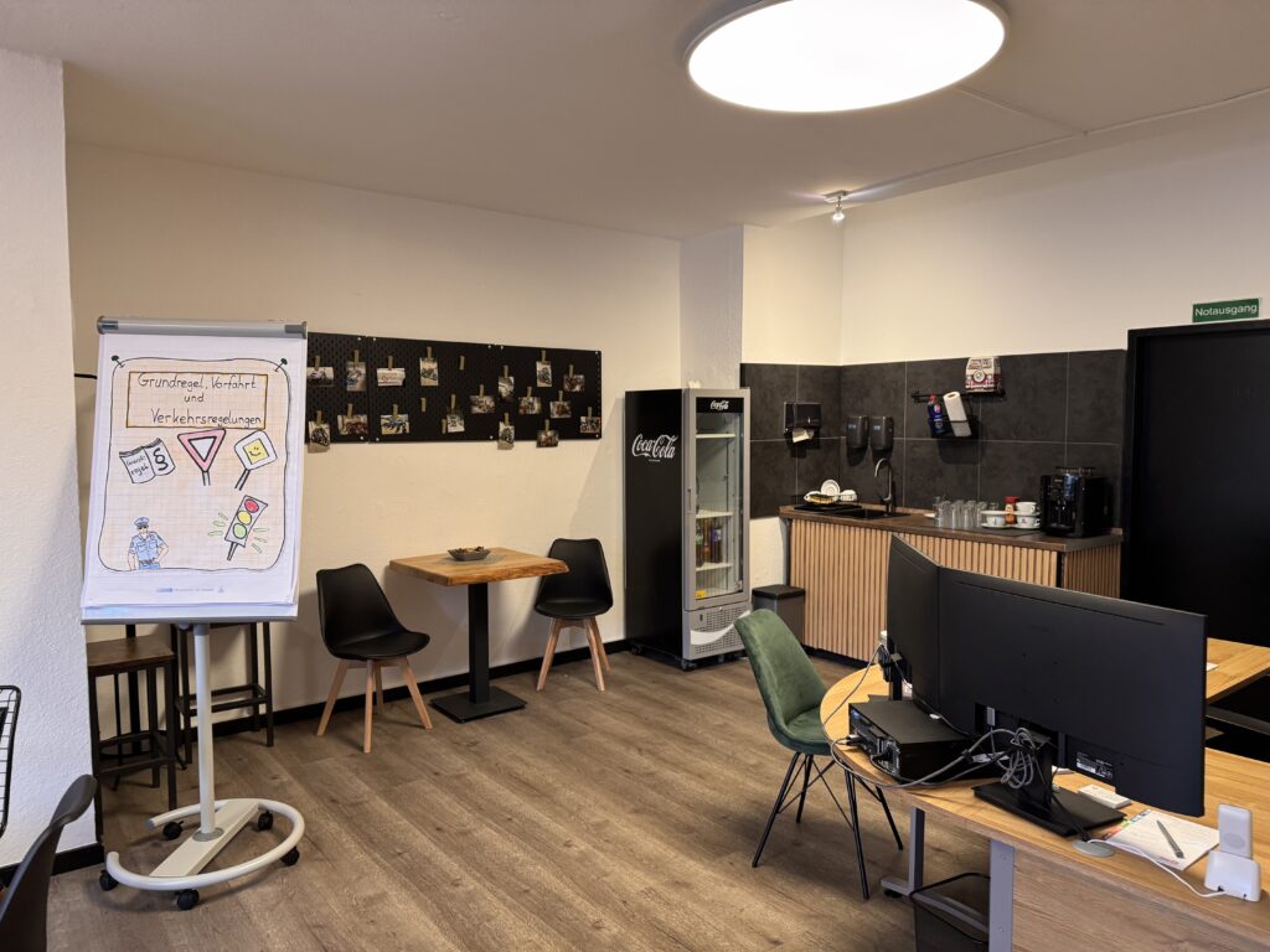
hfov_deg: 71.6
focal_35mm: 24
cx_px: 635
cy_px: 476
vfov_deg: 56.8
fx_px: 881
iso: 320
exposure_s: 1/51
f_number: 1.78
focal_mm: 6.76
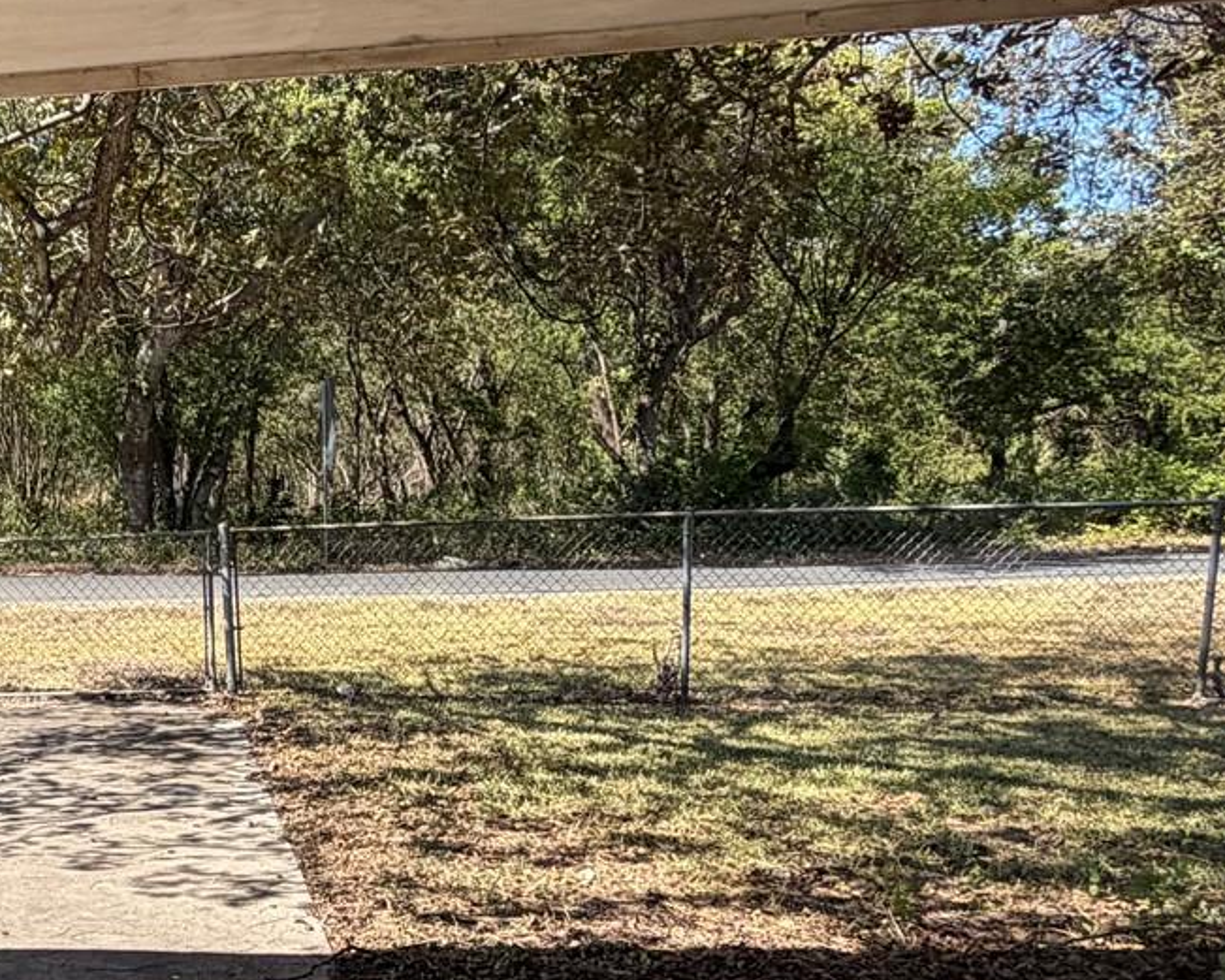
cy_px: 589
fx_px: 1559
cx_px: -194
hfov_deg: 35.2
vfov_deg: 34.8
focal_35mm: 43
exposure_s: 1/770
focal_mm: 2.22
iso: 32
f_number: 2.2
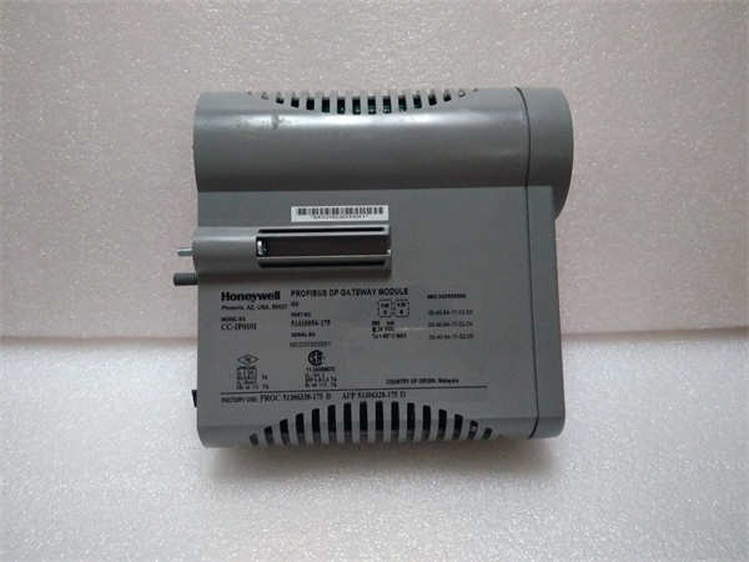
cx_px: 374
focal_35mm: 27
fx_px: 584
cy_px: 281
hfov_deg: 65.3
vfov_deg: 51.4
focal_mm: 3.79
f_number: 2
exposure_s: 1/25
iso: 773
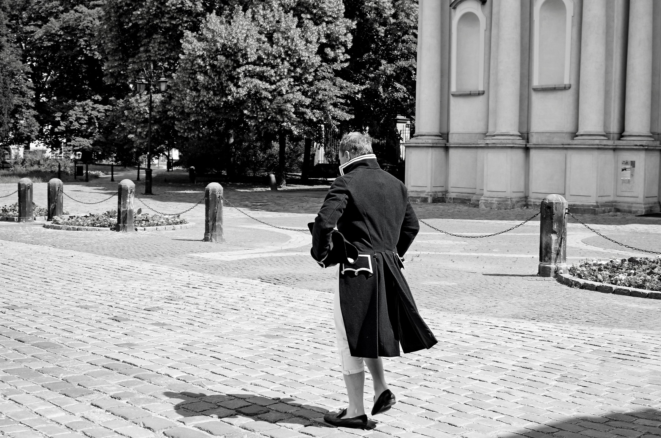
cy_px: 219
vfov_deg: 25.9
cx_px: 330
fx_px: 953
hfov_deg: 38.3
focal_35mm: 52
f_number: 5.6
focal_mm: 35
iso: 200
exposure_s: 1/500
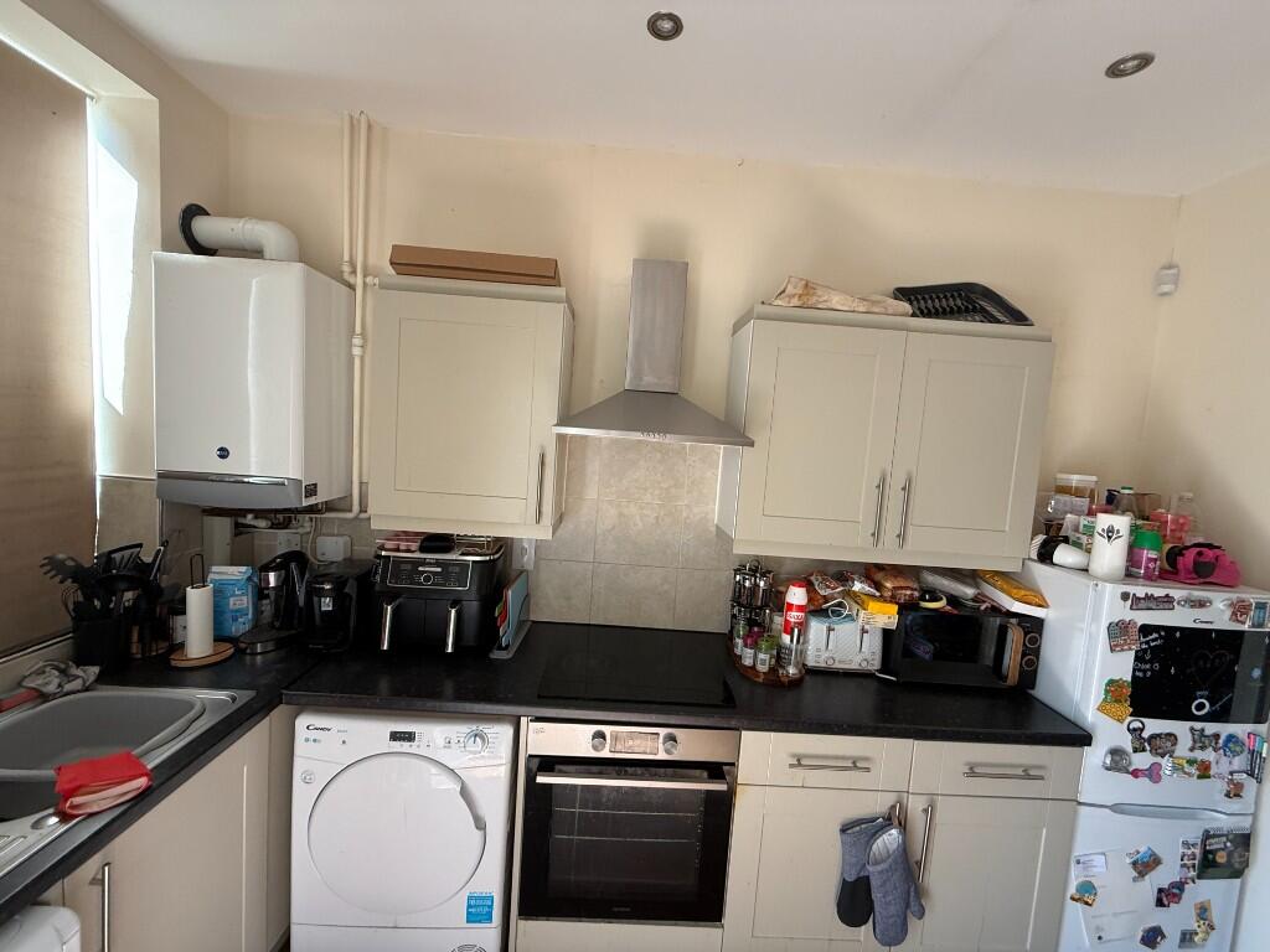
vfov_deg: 85.7
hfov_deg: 102.1
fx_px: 514
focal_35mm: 14
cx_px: 635
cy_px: 476
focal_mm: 2.22
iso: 125
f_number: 2.2
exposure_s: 1/99
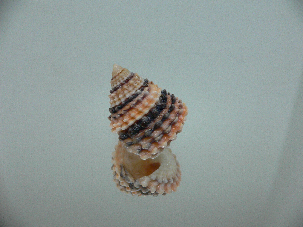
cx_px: 152
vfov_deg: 40.7
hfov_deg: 52.6
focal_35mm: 35
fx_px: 306
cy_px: 114
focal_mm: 4.6
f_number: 2.8
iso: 200
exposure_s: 1/60
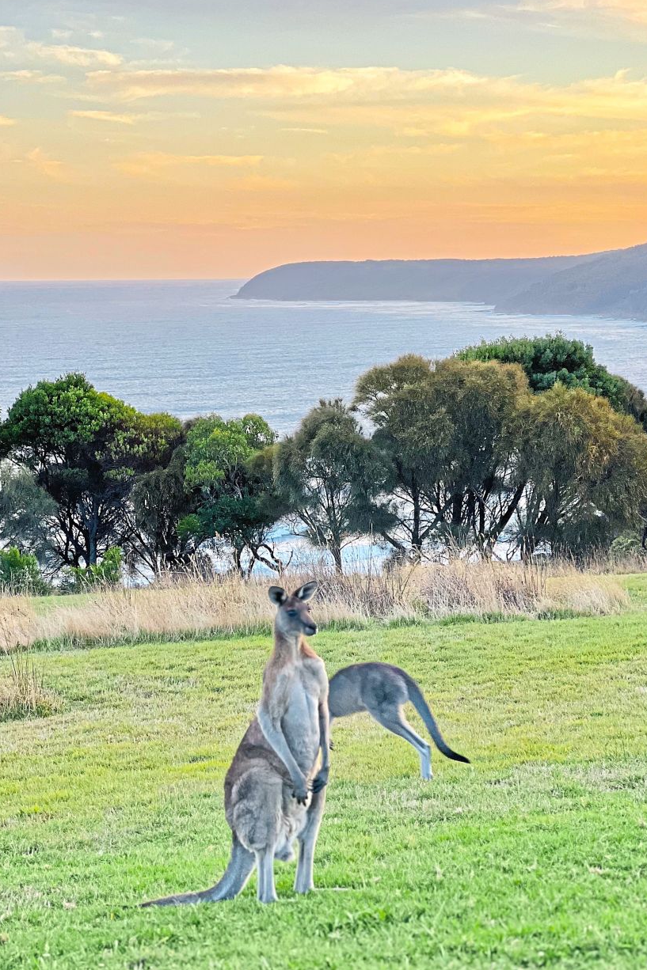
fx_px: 2184
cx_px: 340
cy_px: 482
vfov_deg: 25.1
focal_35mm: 81
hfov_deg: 16.8
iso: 50
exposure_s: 1/121
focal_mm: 9
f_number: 2.8
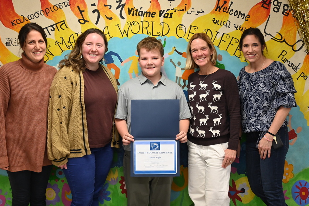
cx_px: 141
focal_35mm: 49
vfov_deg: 27.5
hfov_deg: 40.3
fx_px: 420
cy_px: 107
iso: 1800
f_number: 4
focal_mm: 42
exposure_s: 1/125
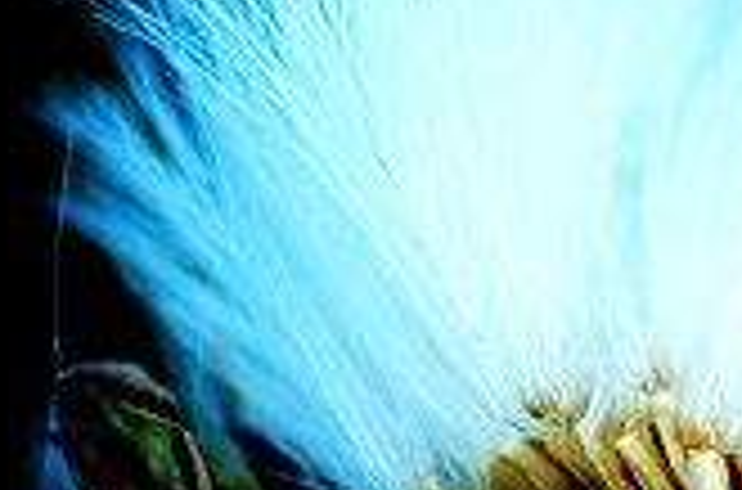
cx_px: 675
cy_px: 818
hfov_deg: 2.5
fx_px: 16832
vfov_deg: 1.7
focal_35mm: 819
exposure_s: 1/200
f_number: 3.5
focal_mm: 90
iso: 200
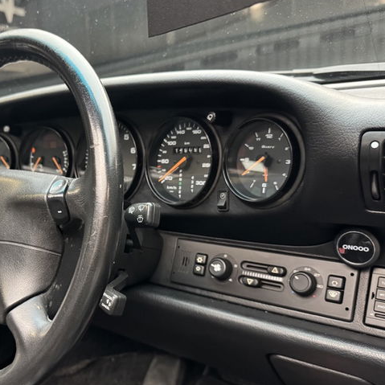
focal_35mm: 34
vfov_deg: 48.4
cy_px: 214
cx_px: 114
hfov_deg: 47.3
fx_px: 428
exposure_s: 1/33
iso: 640
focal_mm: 6.76
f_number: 1.78
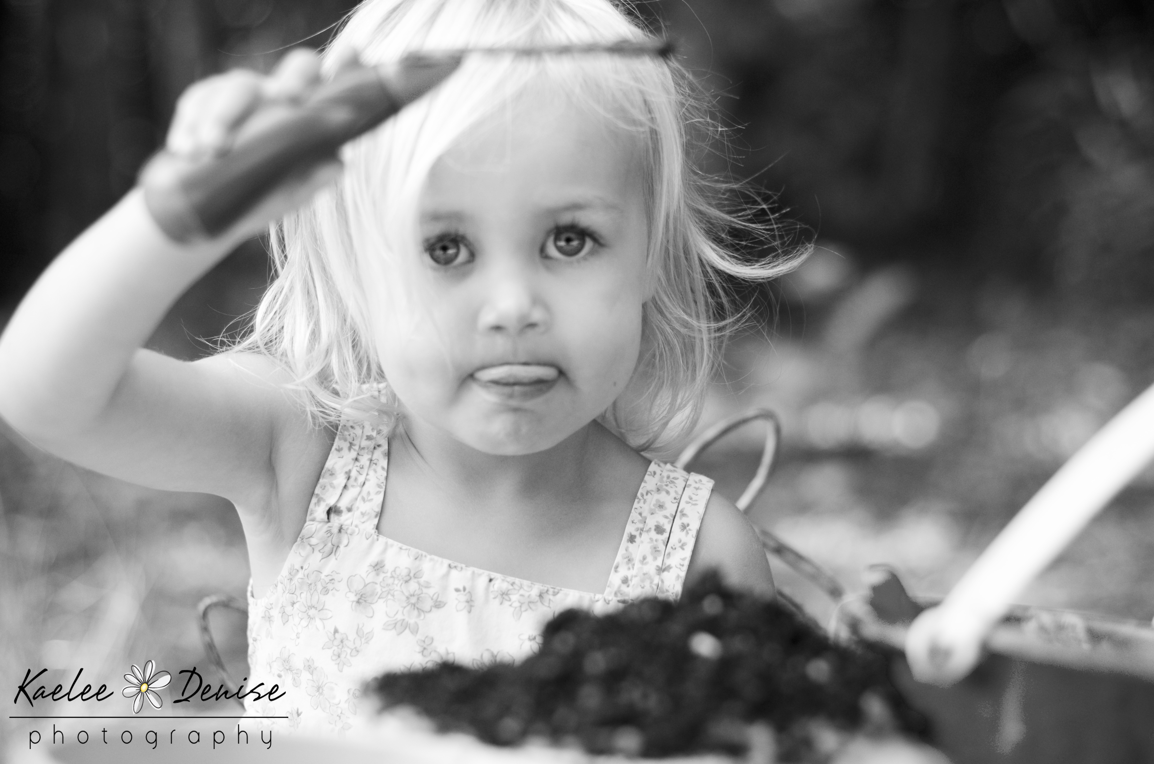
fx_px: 2399
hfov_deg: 27.0
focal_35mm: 75
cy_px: 382
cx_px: 577
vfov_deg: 18.1
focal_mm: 50
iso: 400
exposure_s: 1/1600
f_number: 2
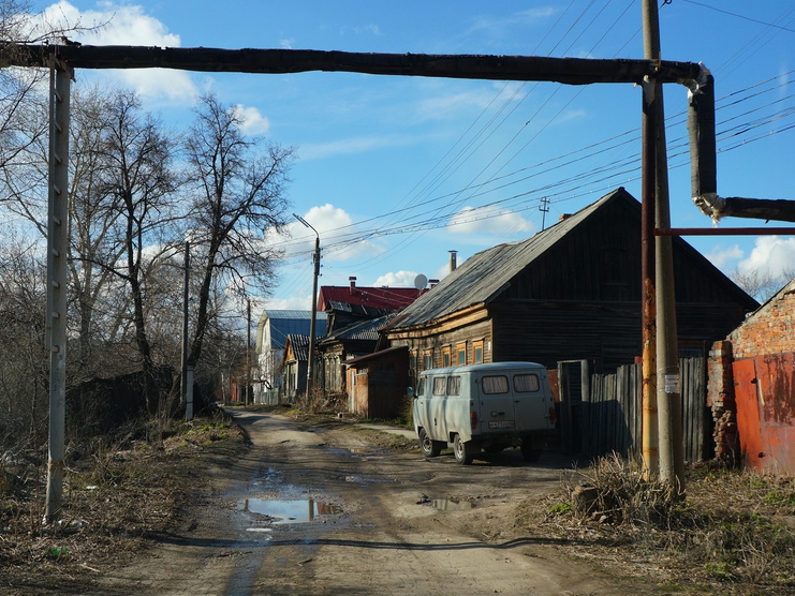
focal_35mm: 45
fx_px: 1023
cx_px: 356
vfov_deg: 32.5
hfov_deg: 42.4
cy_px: 297
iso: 400
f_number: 8
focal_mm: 27
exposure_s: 1/800
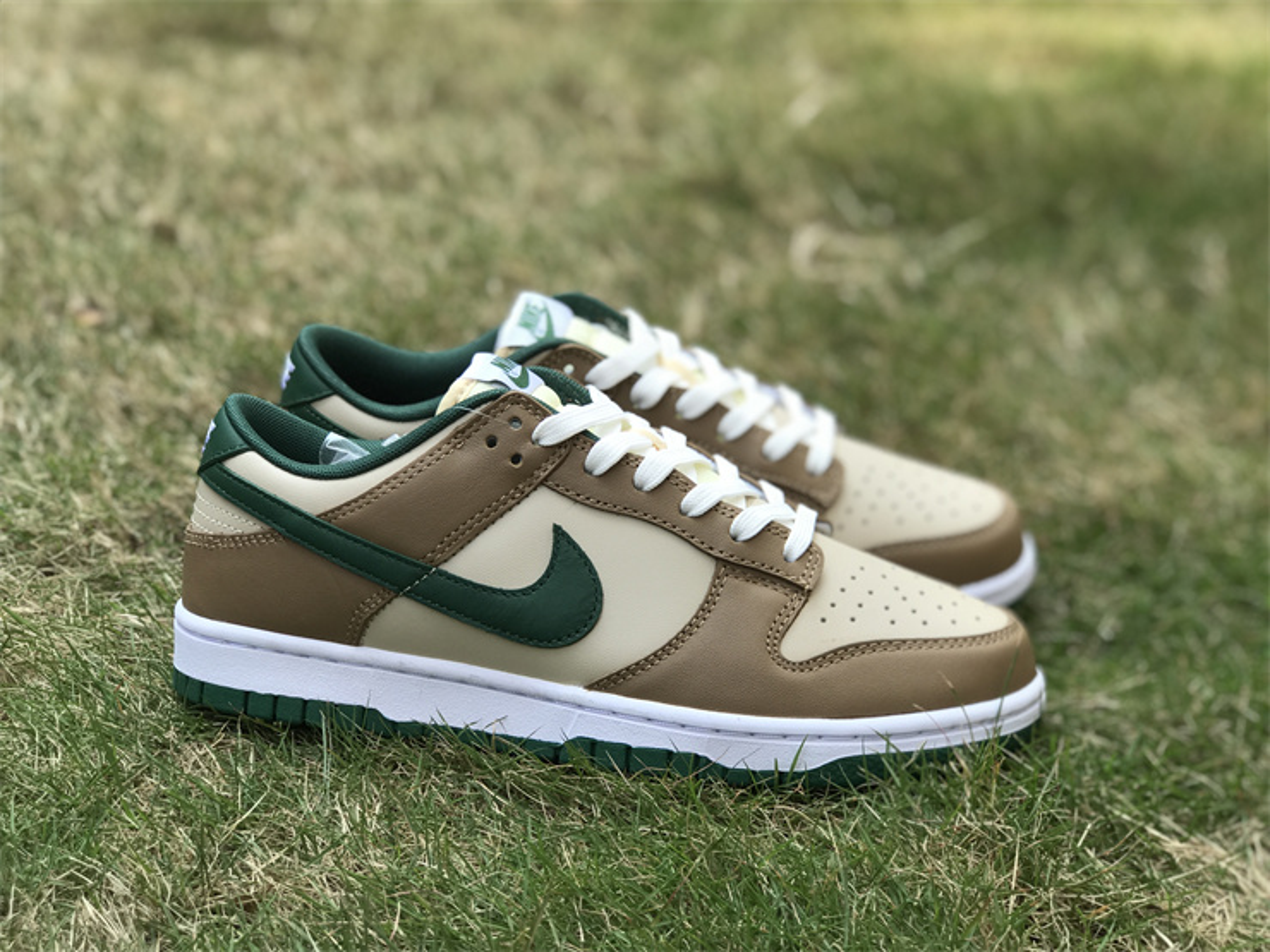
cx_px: 635
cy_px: 476
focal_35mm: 57
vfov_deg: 25.7
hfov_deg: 33.8
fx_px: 2091
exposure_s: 1/208
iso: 20
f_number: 2.8
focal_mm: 6.6
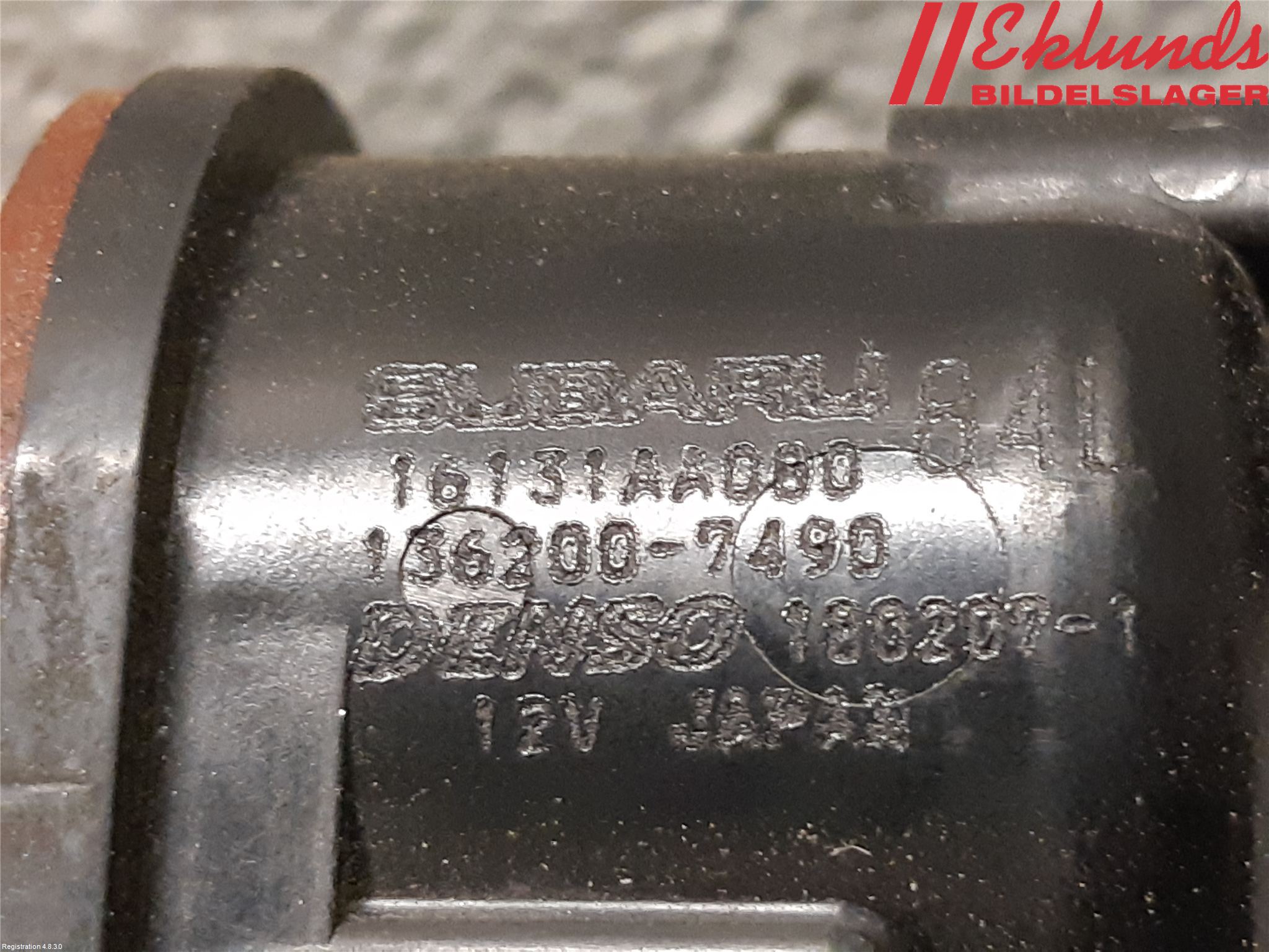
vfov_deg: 53.1
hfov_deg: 67.3
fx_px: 953
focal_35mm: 26
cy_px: 476
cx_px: 634
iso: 320
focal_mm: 3.93
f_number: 1.7
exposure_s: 1/50
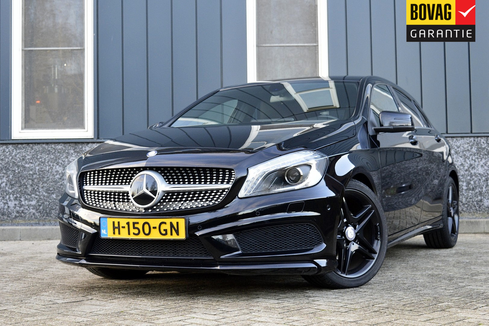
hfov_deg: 33.4
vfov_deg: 22.6
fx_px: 815
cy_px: 163
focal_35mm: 60
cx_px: 244
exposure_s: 1/60
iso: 800
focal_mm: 40
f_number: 6.3
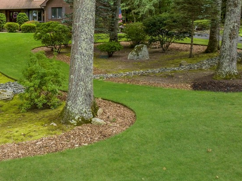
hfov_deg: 38.8
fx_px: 314
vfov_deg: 31.0
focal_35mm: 45
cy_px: 26
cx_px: 19
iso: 200
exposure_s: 1/60
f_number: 5.6
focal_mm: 12.29
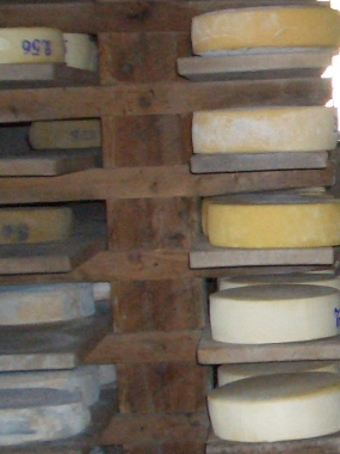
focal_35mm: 118
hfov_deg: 11.6
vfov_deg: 16.7
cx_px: 614
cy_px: 195
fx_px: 1545
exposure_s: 1/60
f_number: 2.6
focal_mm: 5.8
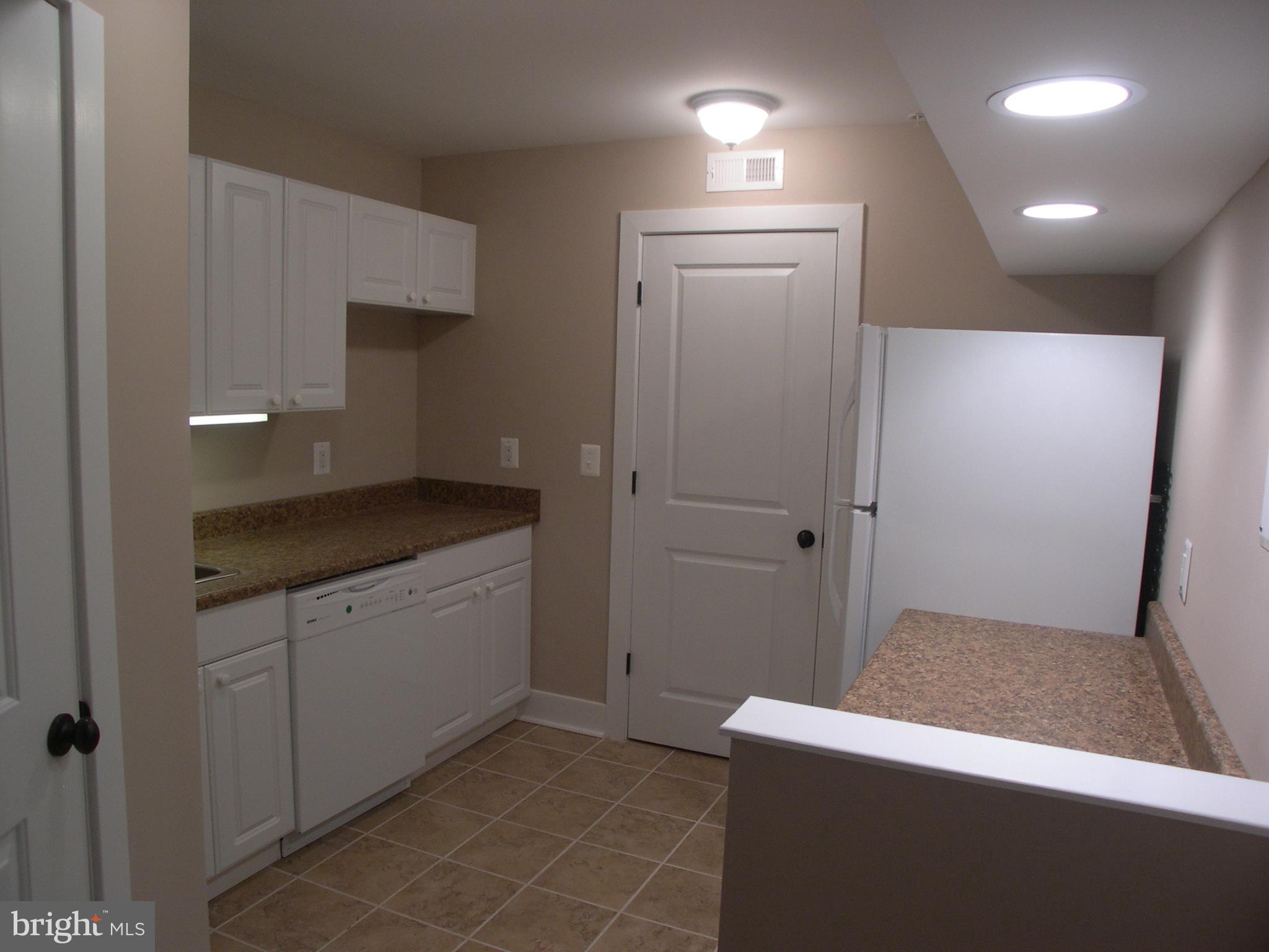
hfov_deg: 49.0
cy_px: 476
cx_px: 634
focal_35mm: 38
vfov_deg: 37.7
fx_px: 1393
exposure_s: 1/39.9
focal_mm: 8
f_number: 2.8
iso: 100
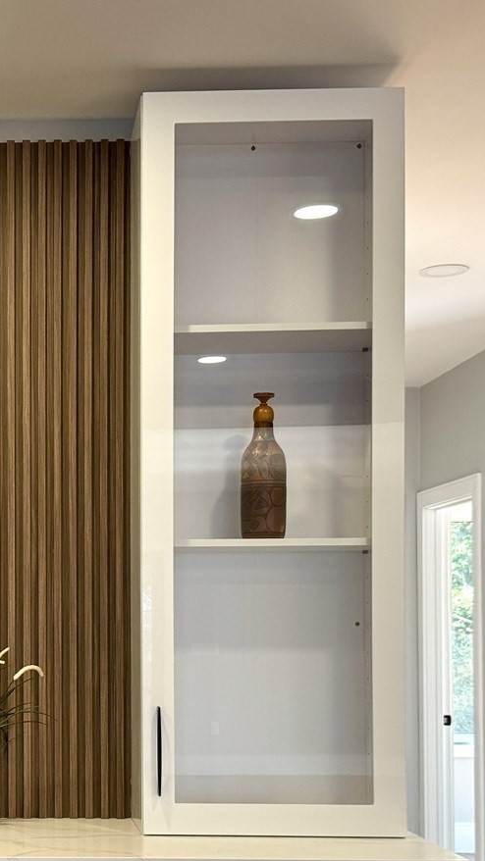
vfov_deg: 33.9
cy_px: 612
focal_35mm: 61
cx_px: -32
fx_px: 1394
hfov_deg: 19.0
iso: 100
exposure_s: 1/120
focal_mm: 6.76
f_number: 1.78
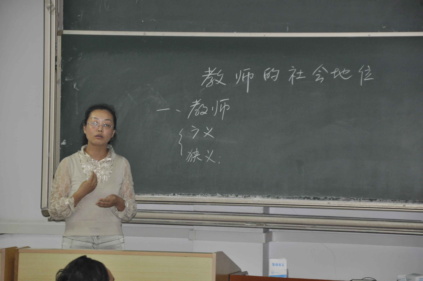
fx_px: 1848
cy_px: 140
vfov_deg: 8.7
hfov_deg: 13.1
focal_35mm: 158
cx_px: 212
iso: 800
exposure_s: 1/60
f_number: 5.6
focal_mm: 105
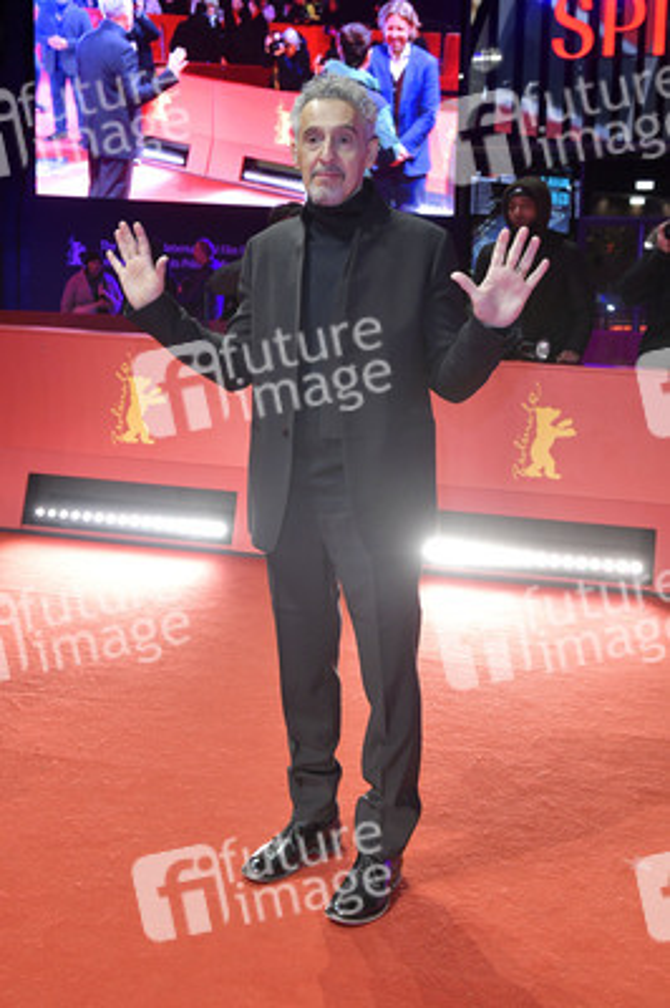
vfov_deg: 48.5
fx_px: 1119
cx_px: 335
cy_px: 504
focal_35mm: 40
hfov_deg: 33.3
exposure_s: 1/250
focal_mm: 40
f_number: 6.3
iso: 2000
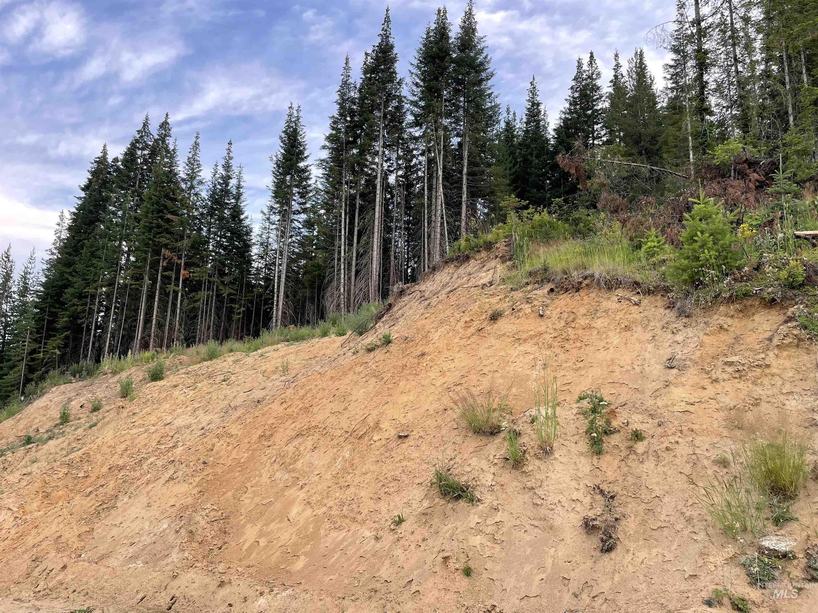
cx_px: 409
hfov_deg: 67.3
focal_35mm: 26
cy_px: 306
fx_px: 614
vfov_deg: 53.1
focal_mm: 4.2
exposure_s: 1/121
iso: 40
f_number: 1.6
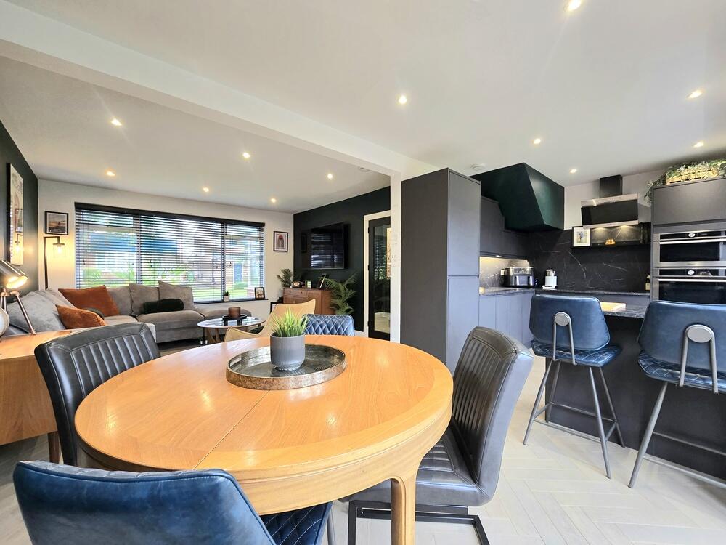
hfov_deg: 106.2
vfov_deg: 89.9
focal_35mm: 13
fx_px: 273
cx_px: 363
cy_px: 272
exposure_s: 1/50.3
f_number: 2.2
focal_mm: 2.2
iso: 160
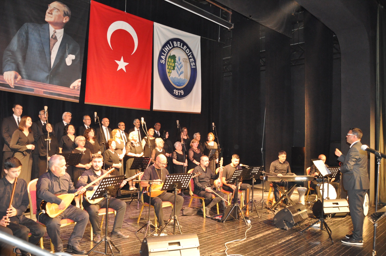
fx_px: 289
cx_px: 193
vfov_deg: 47.8
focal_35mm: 27
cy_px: 128
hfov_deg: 67.4
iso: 2000
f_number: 5
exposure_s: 1/60
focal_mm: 18
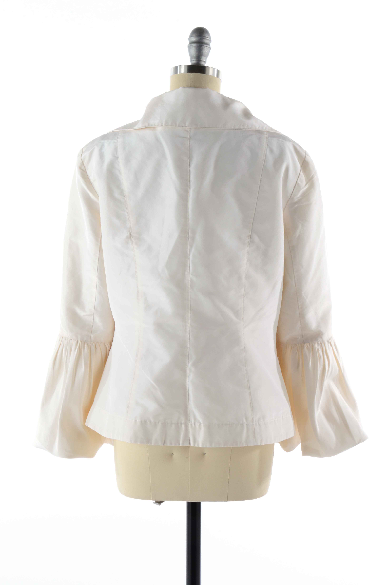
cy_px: 292
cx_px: 194
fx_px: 1218
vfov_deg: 27.0
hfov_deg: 18.1
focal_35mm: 75
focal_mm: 50
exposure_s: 1/80
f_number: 22
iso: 400
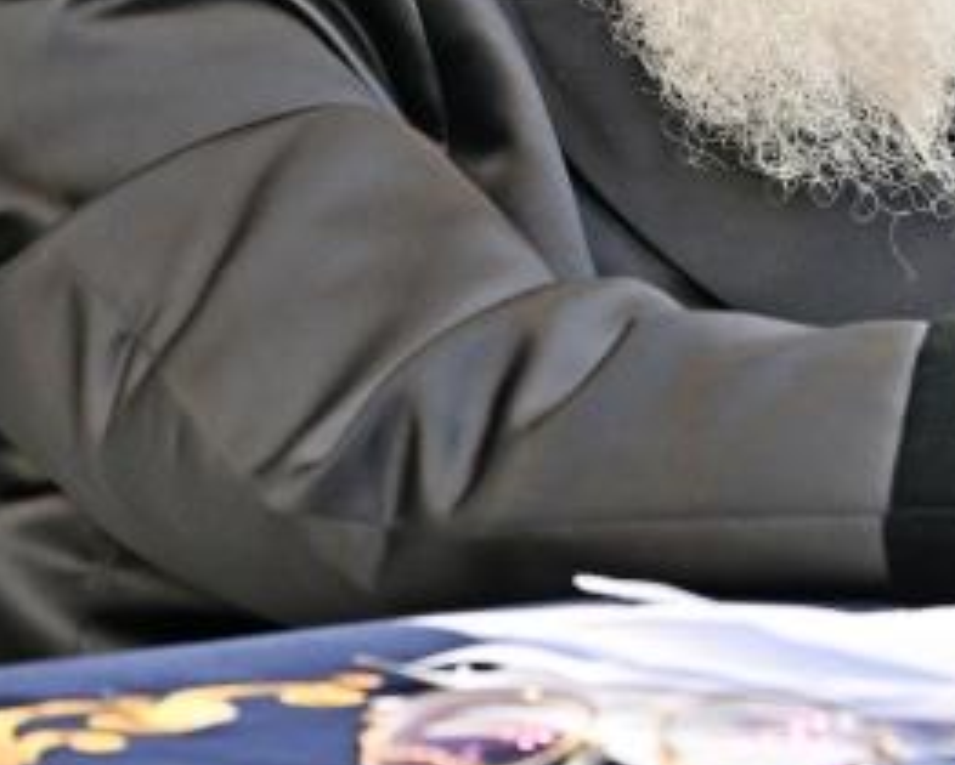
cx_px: 951
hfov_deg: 5.2
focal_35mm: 374
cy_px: -206
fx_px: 10579
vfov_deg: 4.1
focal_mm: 102
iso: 640
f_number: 4
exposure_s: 1/200
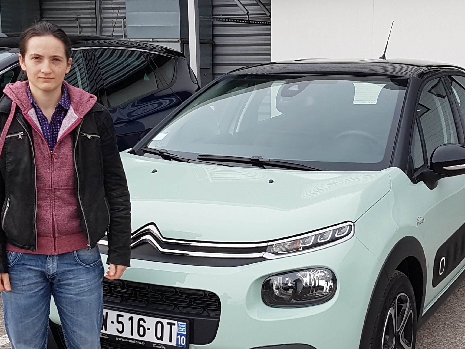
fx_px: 819
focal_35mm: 61
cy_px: 207
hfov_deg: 31.7
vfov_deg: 24.0
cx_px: 251
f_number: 1.7
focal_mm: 4.2
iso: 40
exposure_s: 1/554
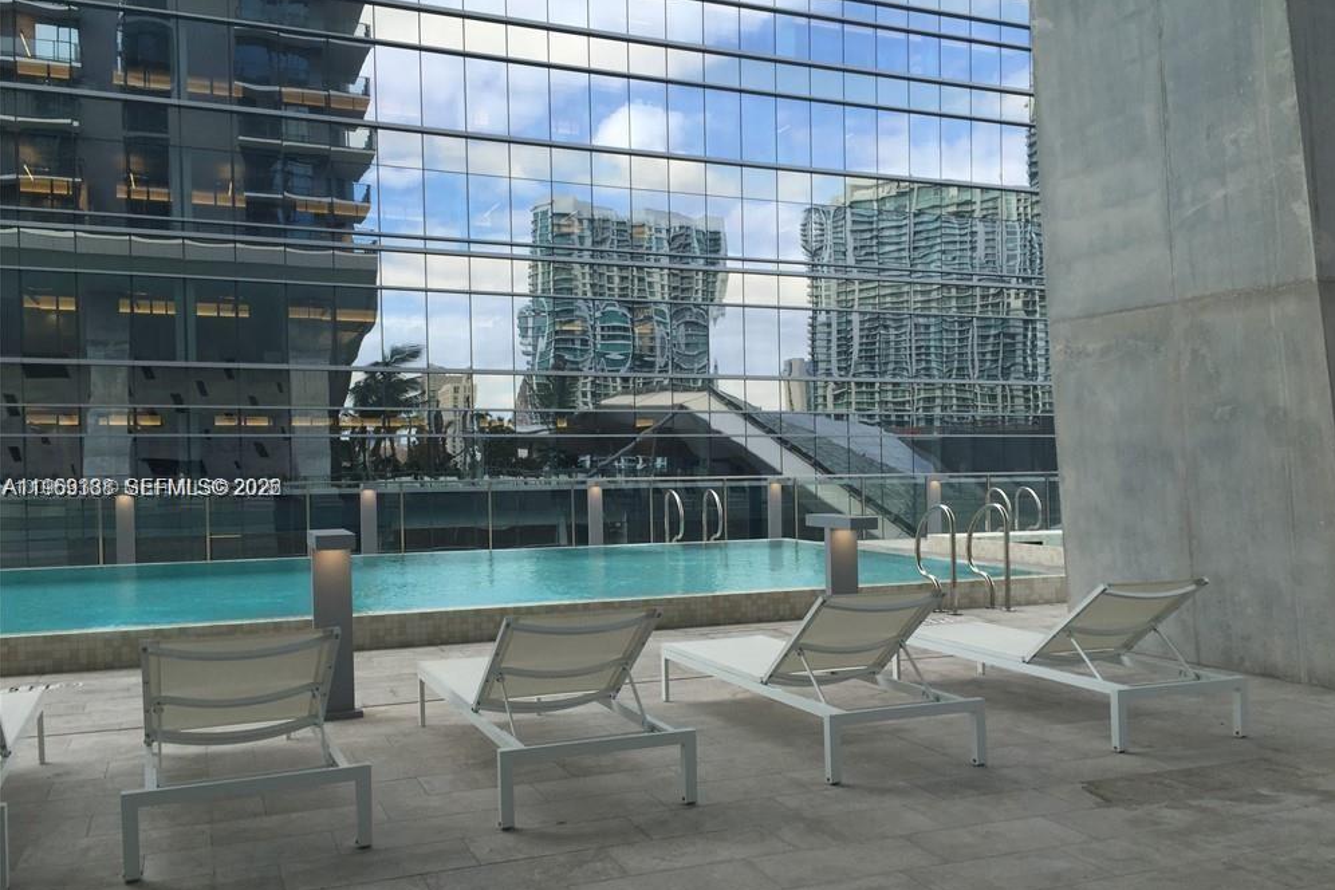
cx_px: 685
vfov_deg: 42.3
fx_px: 1149
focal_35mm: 31
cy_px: 489
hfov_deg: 60.3
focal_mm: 4.15
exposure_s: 1/898
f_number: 2.2
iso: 32
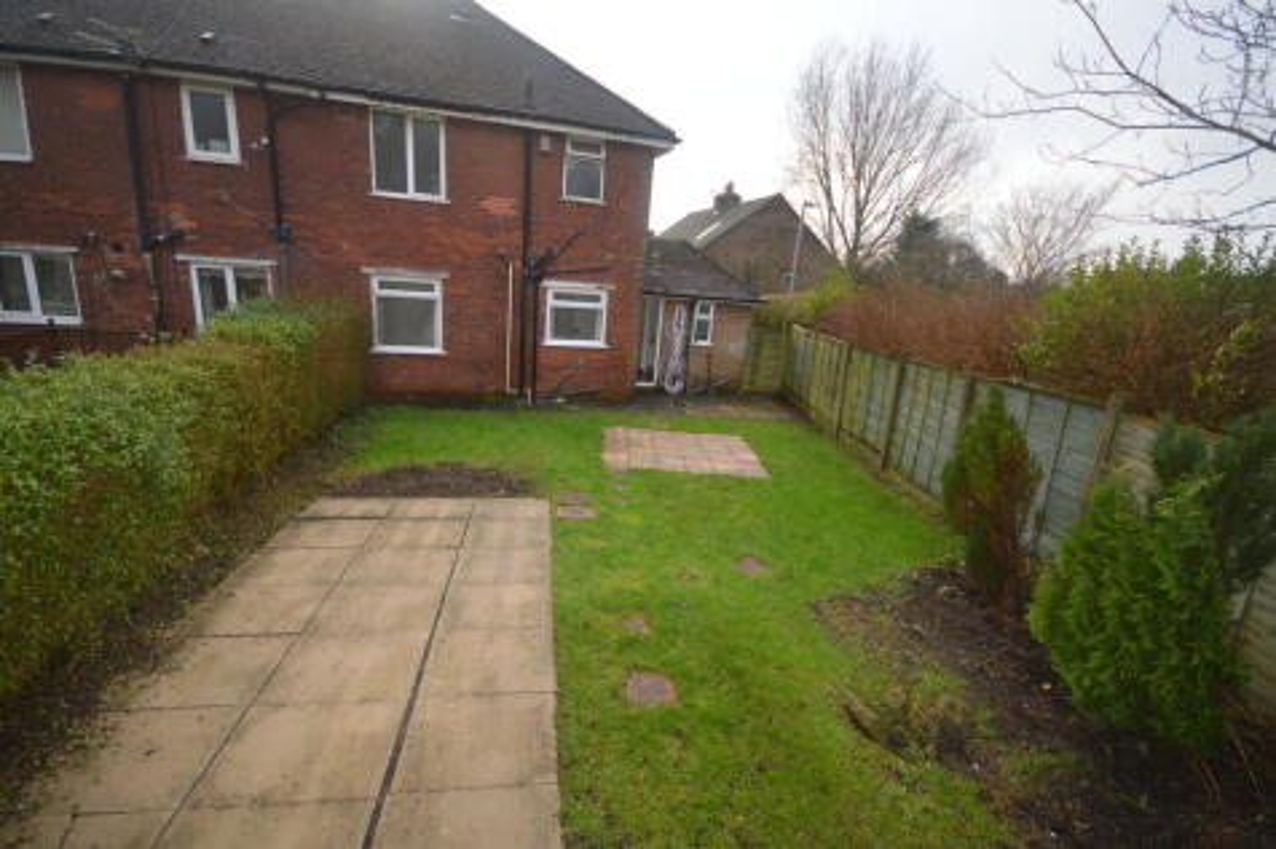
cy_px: 424
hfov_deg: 100.4
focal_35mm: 15
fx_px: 531
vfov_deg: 77.3
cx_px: 638
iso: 180
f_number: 4
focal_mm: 10
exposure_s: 1/200
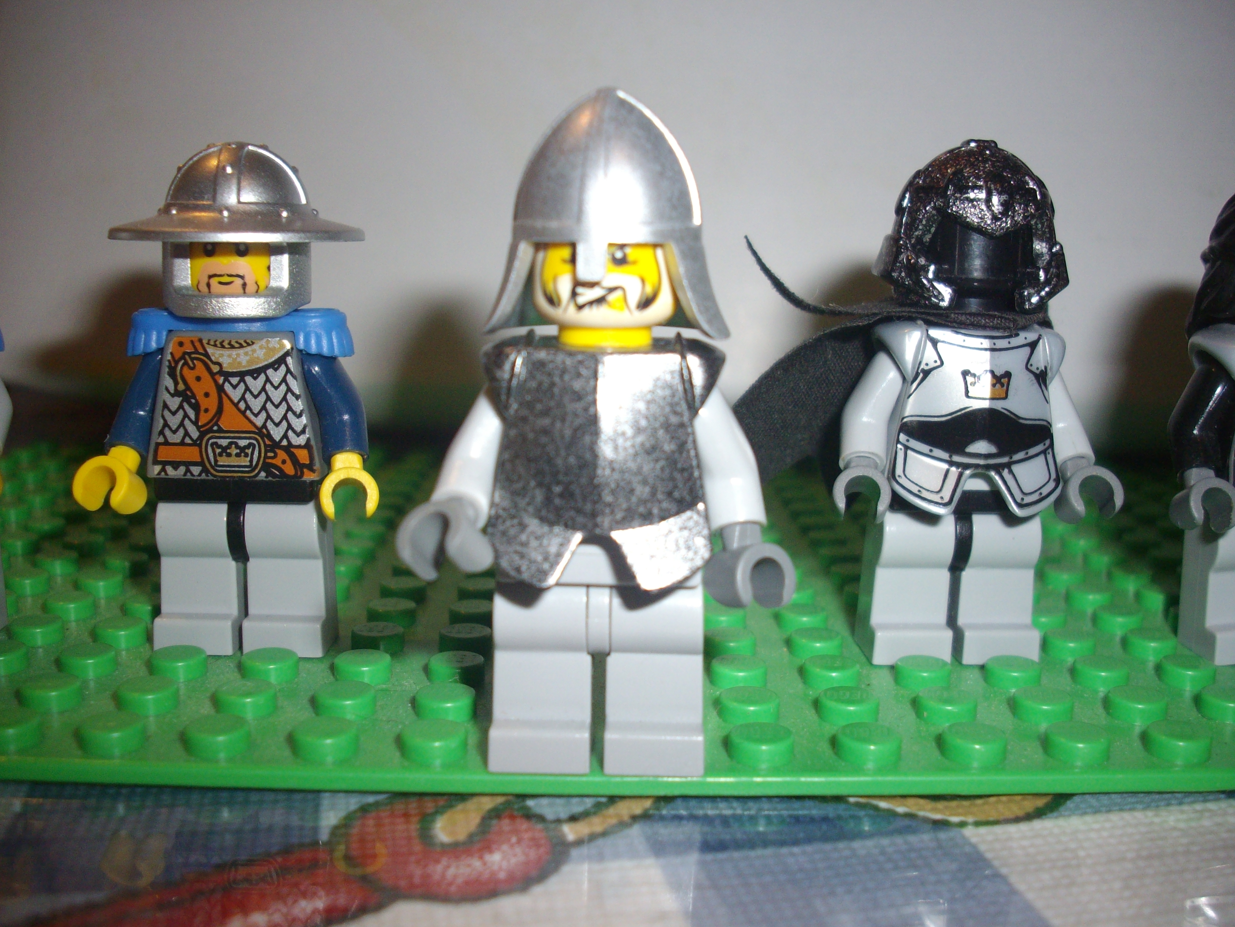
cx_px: 618
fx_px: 1320
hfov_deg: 50.1
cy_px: 464
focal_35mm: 37
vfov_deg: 38.7
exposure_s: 1/50
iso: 160
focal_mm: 6.2
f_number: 2.8
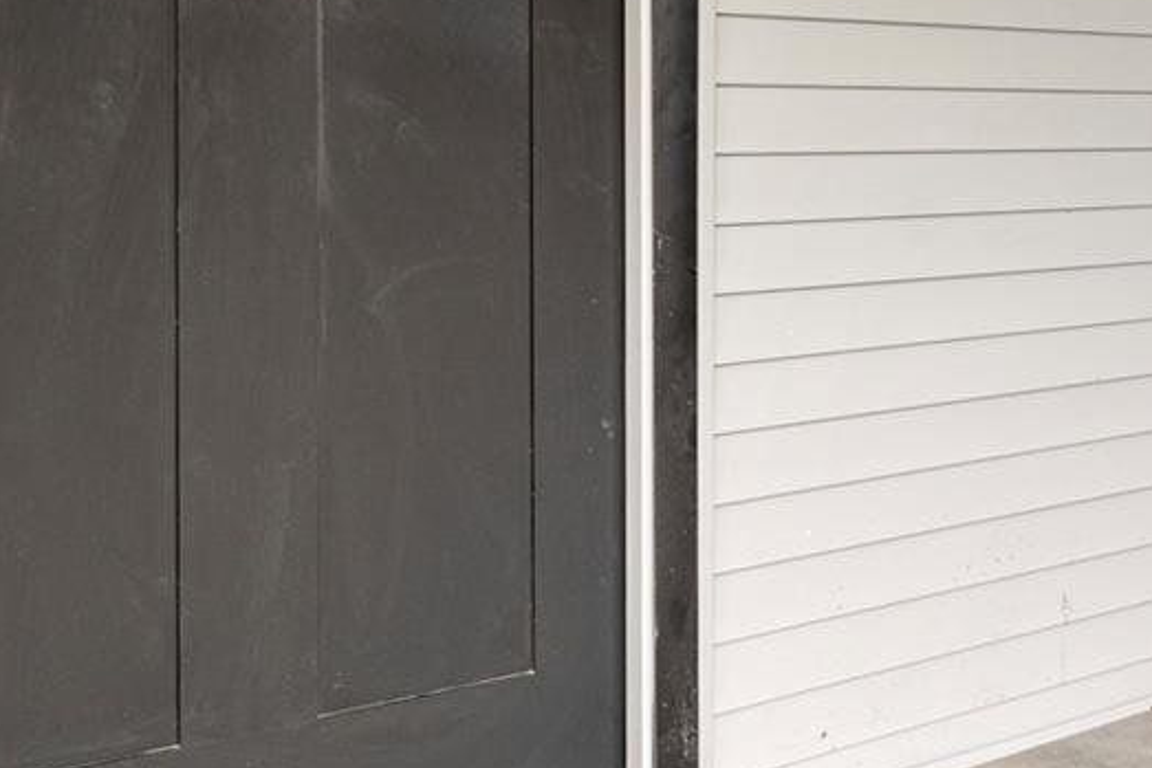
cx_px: 1286
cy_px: 131
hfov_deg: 35.4
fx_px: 1504
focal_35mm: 47
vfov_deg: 28.0
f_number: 8
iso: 200
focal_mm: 12
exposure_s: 1/10
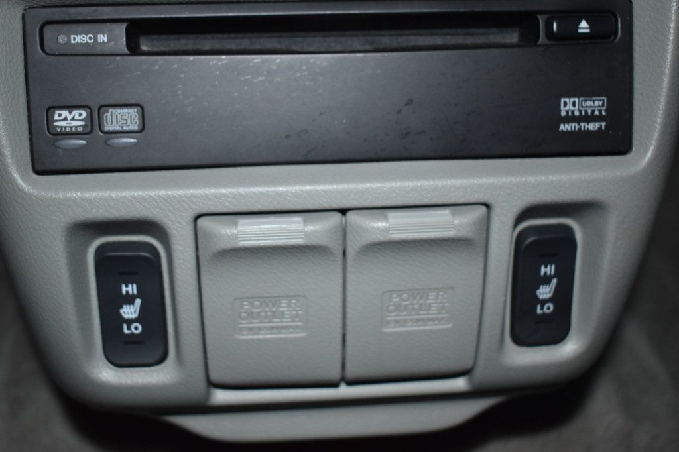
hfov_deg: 42.3
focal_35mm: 46
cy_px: 226
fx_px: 877
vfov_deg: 28.9
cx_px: 340
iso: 1250
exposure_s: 1/60
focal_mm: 31
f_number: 4.2
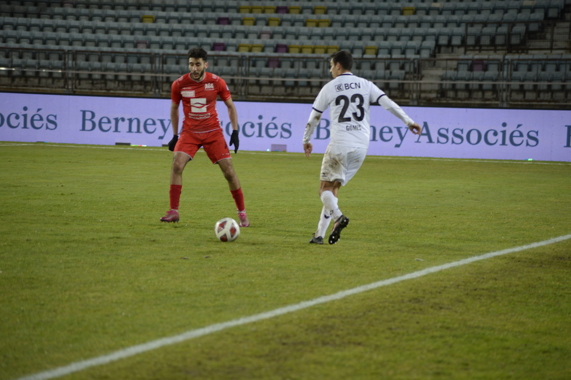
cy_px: 190
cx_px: 286
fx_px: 2852
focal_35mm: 180
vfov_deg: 7.6
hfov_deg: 11.4
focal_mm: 180
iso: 1400
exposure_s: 1/250
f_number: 4.5
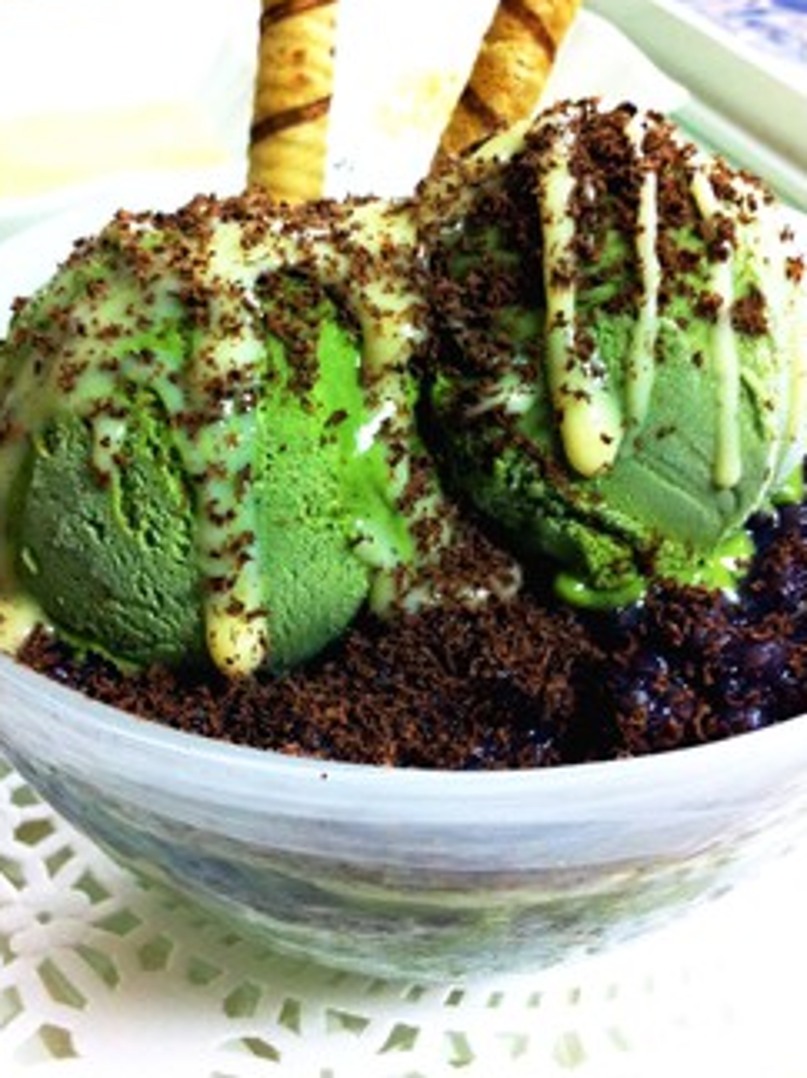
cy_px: 411
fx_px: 1617
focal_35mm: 52
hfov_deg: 28.0
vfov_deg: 36.6
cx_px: 398
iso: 80
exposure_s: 1/15
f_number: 2.8
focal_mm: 3.85
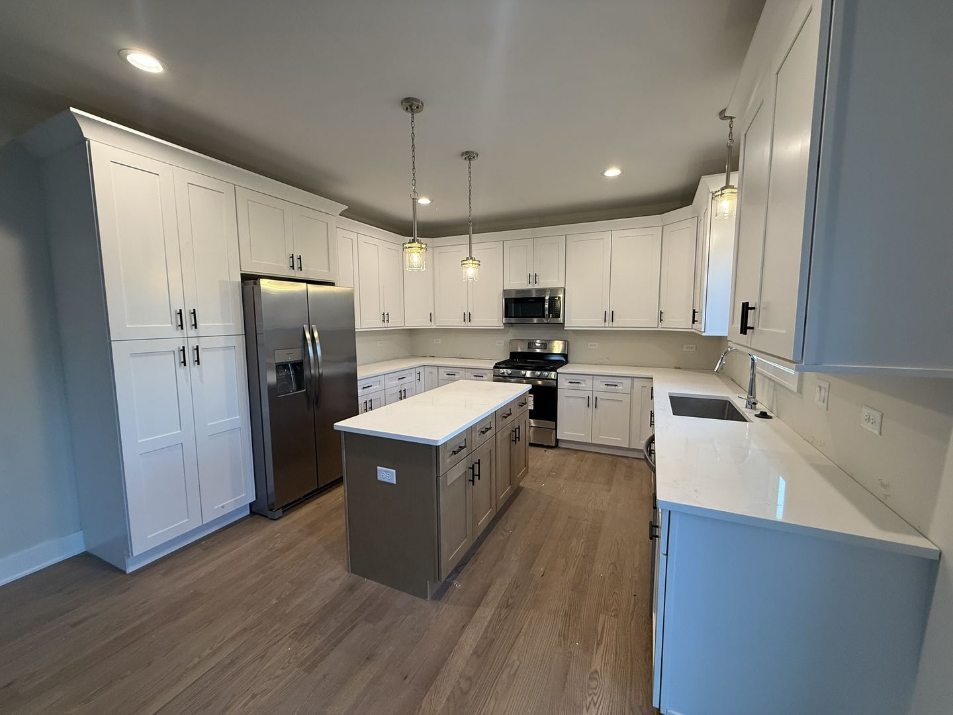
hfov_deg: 102.1
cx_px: 476
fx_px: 385
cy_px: 358
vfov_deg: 85.7
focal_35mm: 14
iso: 160
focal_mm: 2.22
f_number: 2.2
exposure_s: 1/120
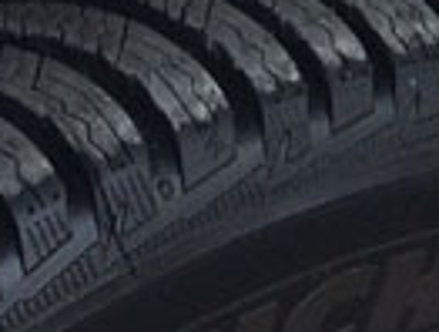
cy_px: -825
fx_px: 2874
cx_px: 459
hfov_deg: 8.7
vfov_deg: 5.9
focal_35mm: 226
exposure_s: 1/295
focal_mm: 4.15
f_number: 2.2
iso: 32
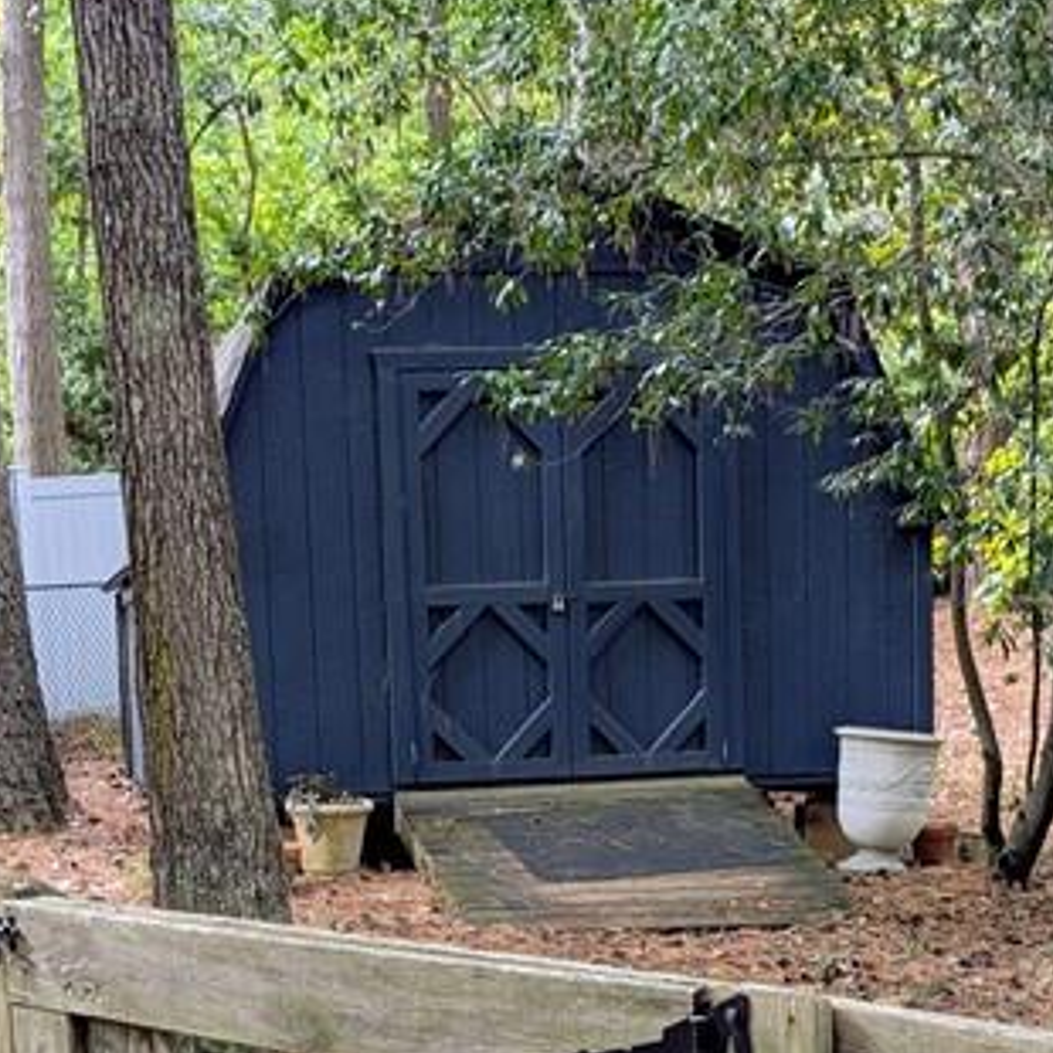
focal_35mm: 70
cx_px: 464
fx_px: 2409
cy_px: 954
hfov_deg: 24.6
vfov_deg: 24.0
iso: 17
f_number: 1.68
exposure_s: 1/213
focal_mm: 6.9
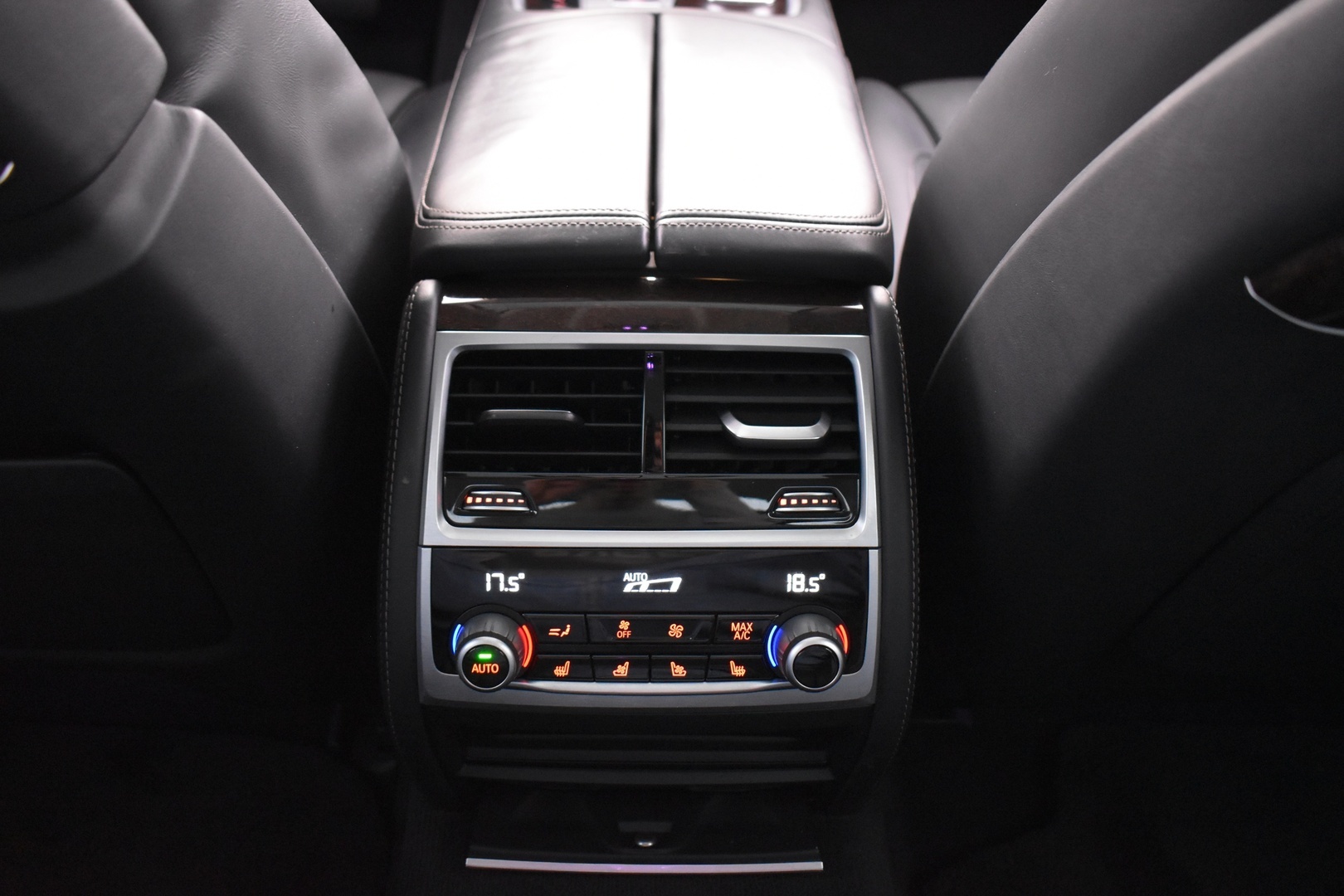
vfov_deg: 41.7
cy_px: 448
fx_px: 1176
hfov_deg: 59.5
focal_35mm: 32
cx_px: 672
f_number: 3.8
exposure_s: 1/6
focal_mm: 21
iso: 3200
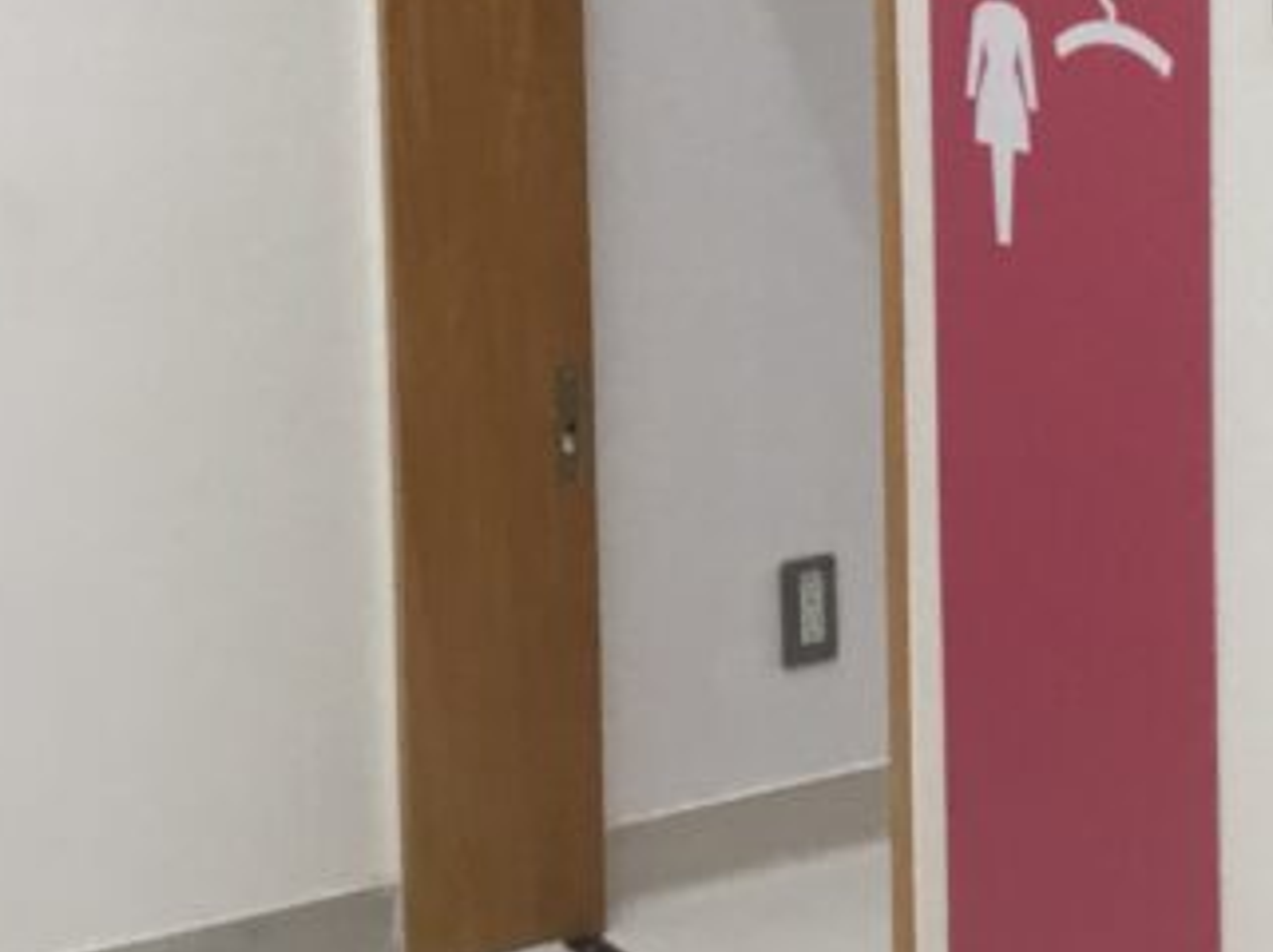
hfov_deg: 19.7
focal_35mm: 99
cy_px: -52
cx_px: 924
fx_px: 3637
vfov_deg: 14.6
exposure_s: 1/30
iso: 40
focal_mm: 3.3
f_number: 2.4
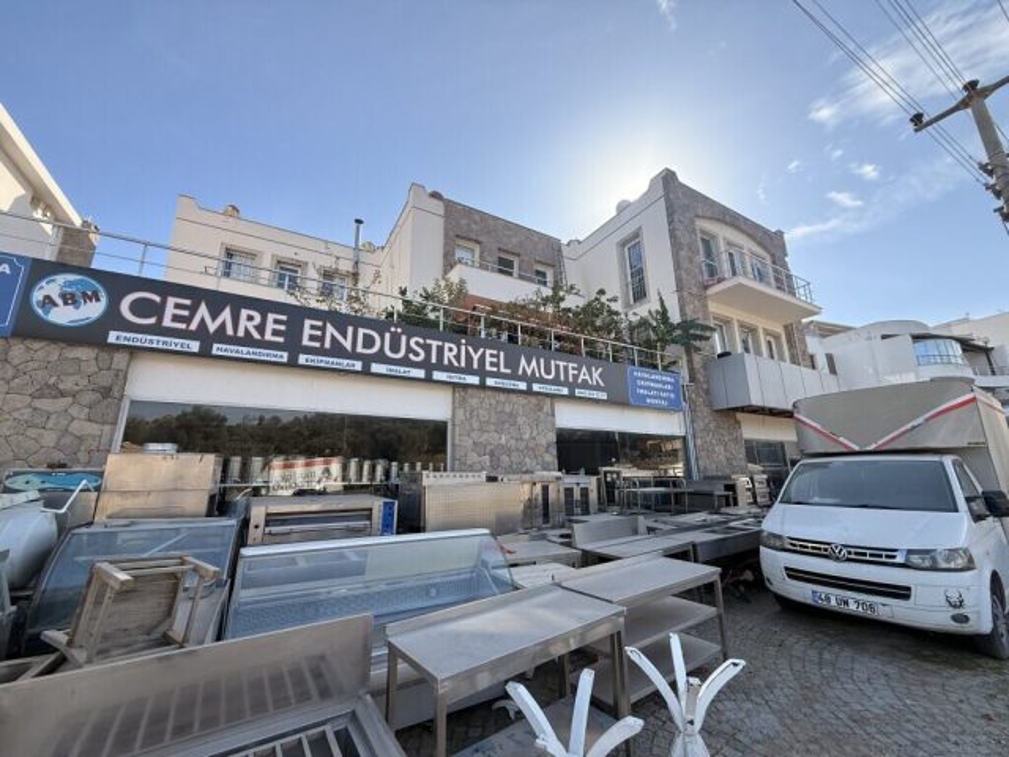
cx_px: 504
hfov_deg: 102.1
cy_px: 378
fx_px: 408
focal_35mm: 14
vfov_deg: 85.7
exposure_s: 1/1167
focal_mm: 2.22
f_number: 2.2
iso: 64
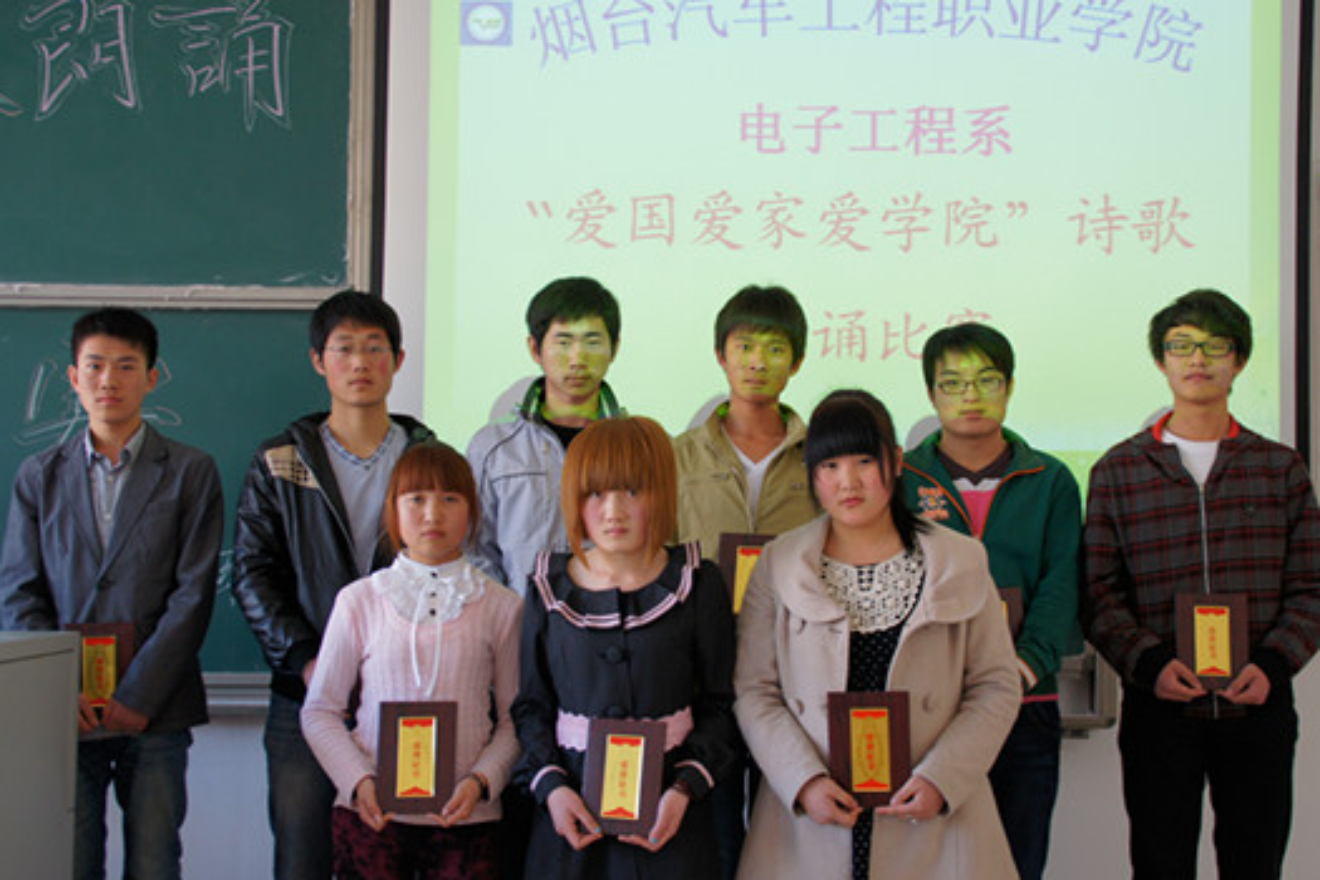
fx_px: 1760
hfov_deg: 41.1
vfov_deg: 28.1
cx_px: 684
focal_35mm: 48
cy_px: 463
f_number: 4
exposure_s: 1/50
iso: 250
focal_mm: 28
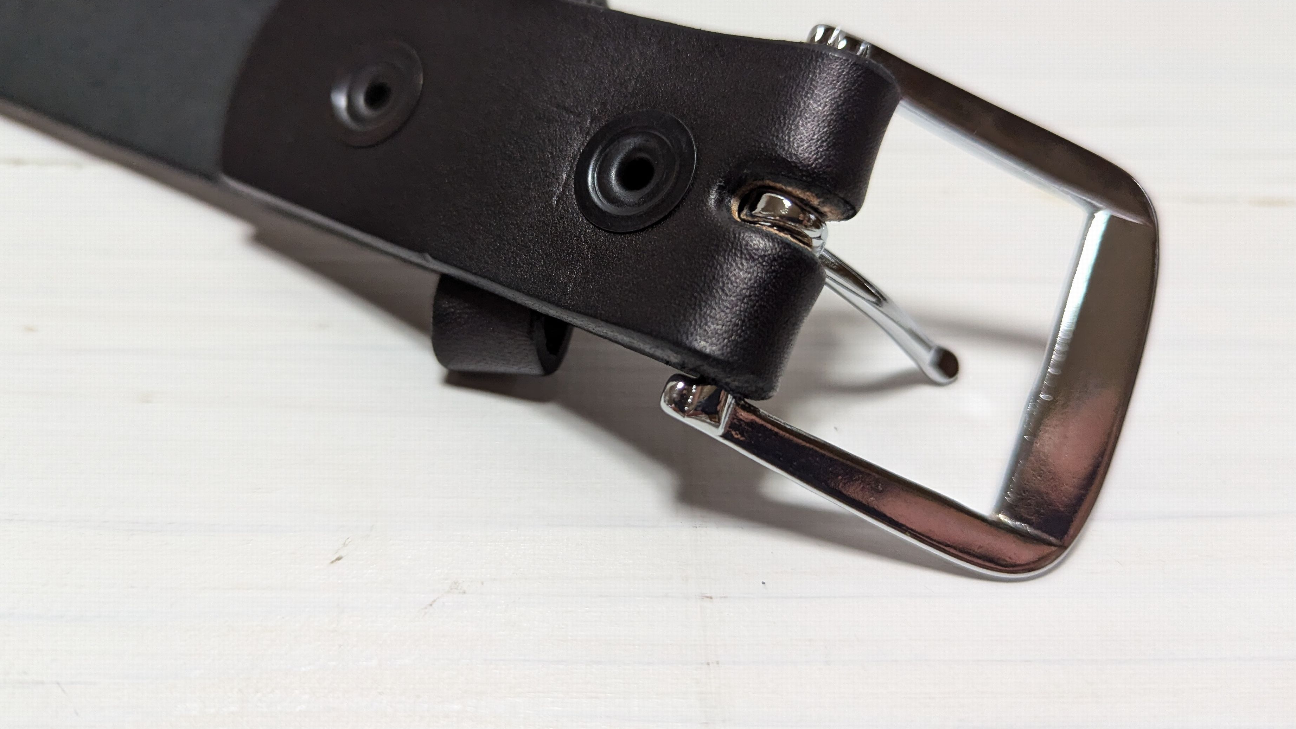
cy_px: 285
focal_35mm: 27
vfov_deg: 42.7
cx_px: 634
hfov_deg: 69.9
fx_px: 928
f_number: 1.85
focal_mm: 6.81
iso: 804
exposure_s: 1/120
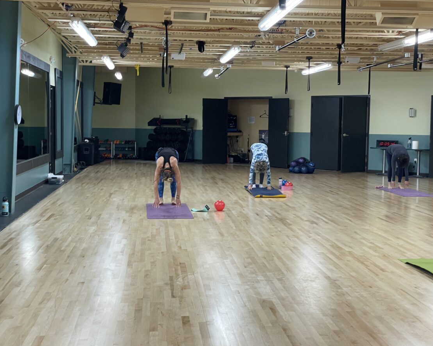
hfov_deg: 34.1
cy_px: 173
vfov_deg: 27.6
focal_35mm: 55
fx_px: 705
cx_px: 228
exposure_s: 1/60
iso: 125
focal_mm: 6
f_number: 2
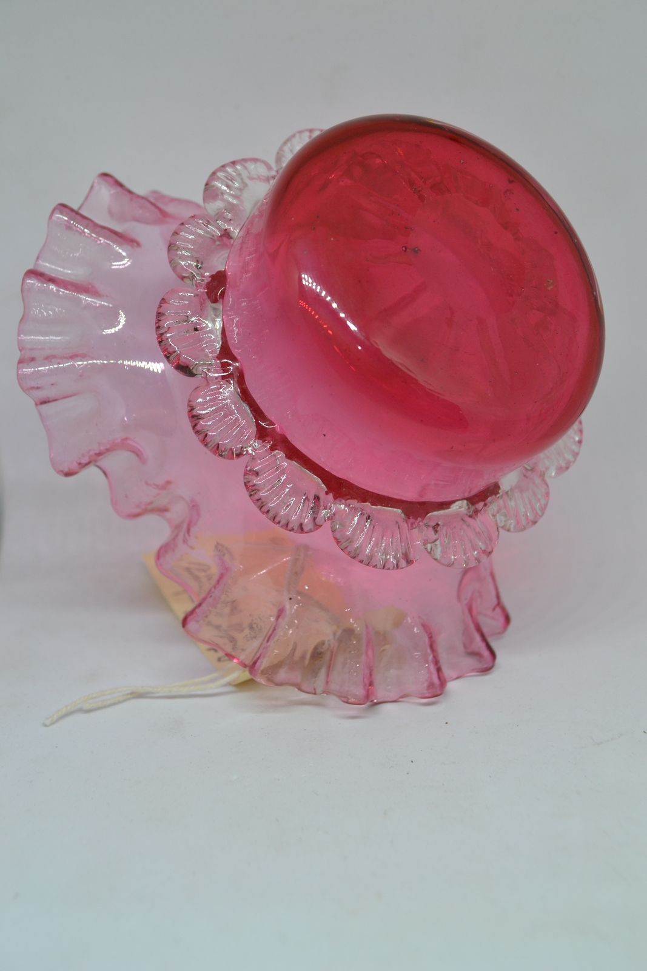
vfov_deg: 49.5
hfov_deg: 34.2
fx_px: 1051
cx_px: 324
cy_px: 486
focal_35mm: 39
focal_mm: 26
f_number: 5.6
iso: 400
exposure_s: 1/60
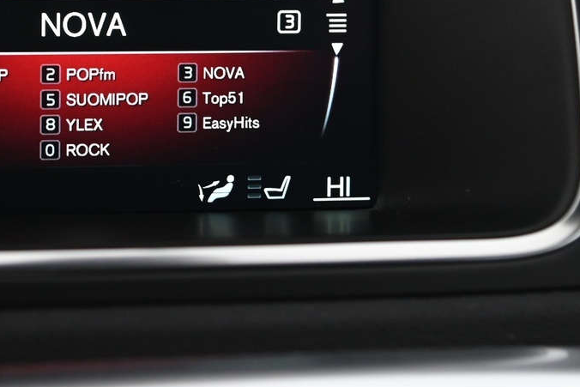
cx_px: 70
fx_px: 1934
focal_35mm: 120
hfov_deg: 16.8
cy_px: 12
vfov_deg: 11.3
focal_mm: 50
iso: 2000
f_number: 4
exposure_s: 1/25
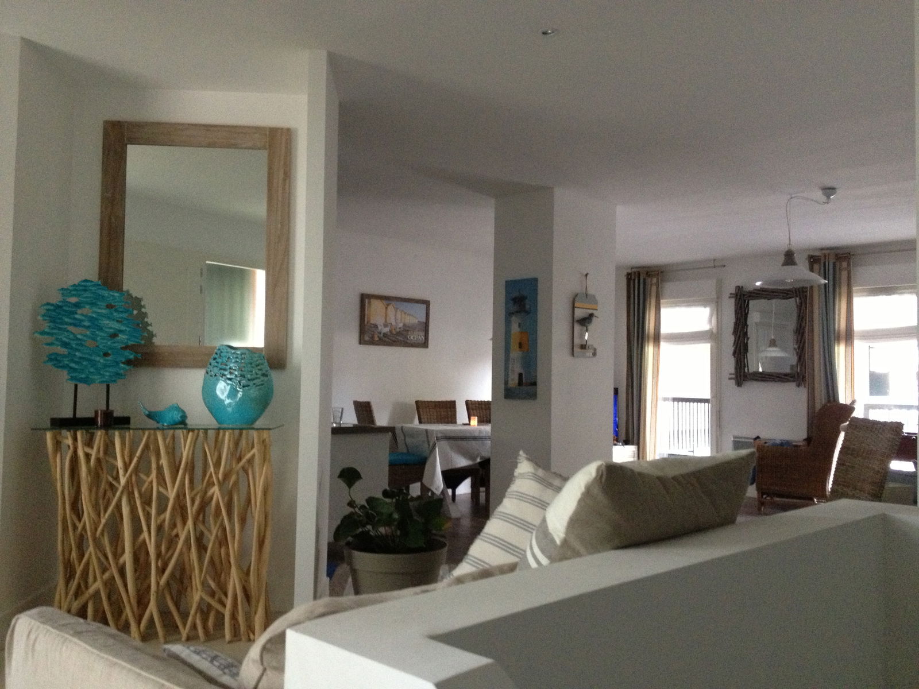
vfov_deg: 40.7
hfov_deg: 52.6
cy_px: 344
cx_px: 460
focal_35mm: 35
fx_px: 929
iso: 400
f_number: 2.4
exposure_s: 1/20
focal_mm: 4.28
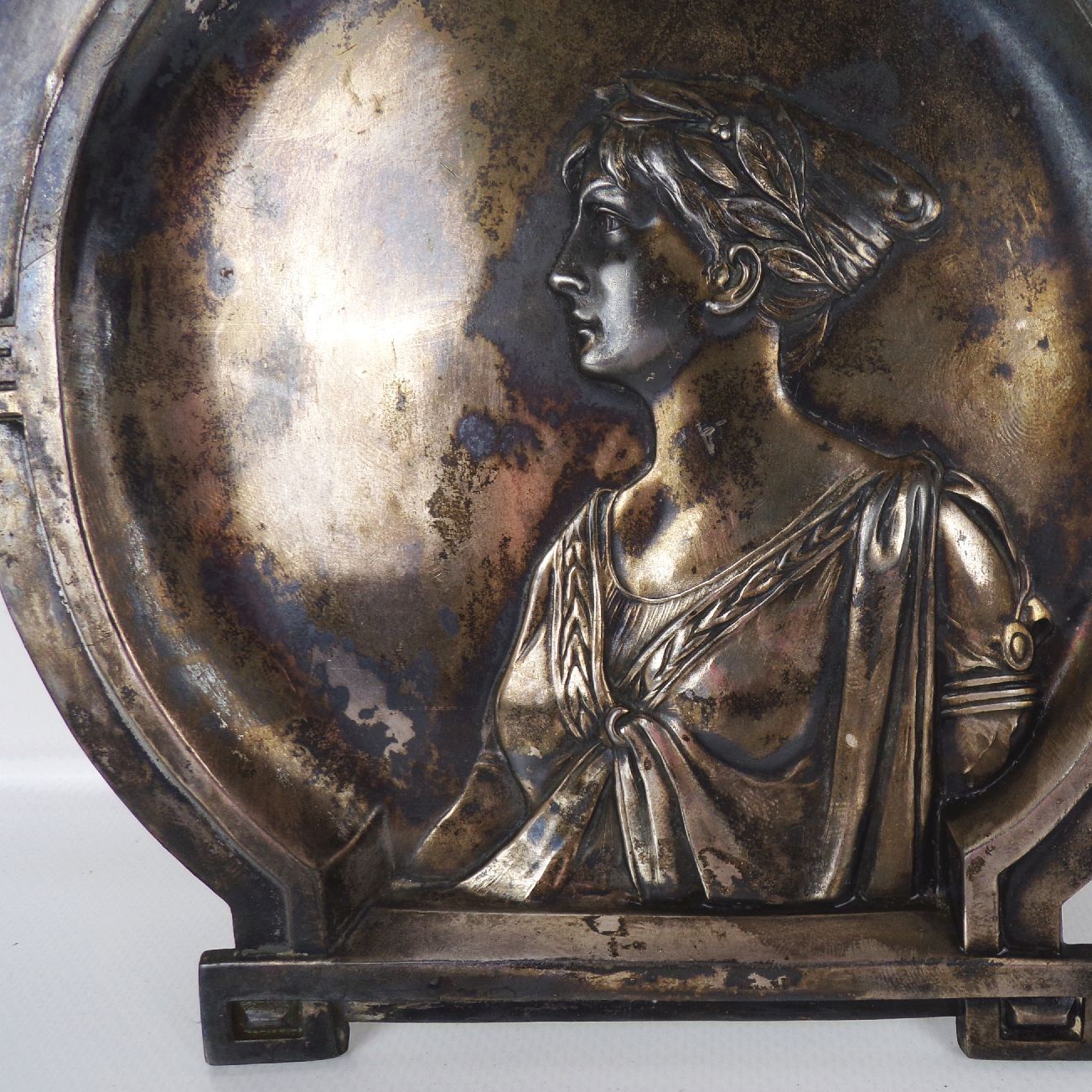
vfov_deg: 54.0
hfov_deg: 53.2
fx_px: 1071
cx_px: 713
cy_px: 525
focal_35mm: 30
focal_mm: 4.3
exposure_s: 1/45
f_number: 3
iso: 80
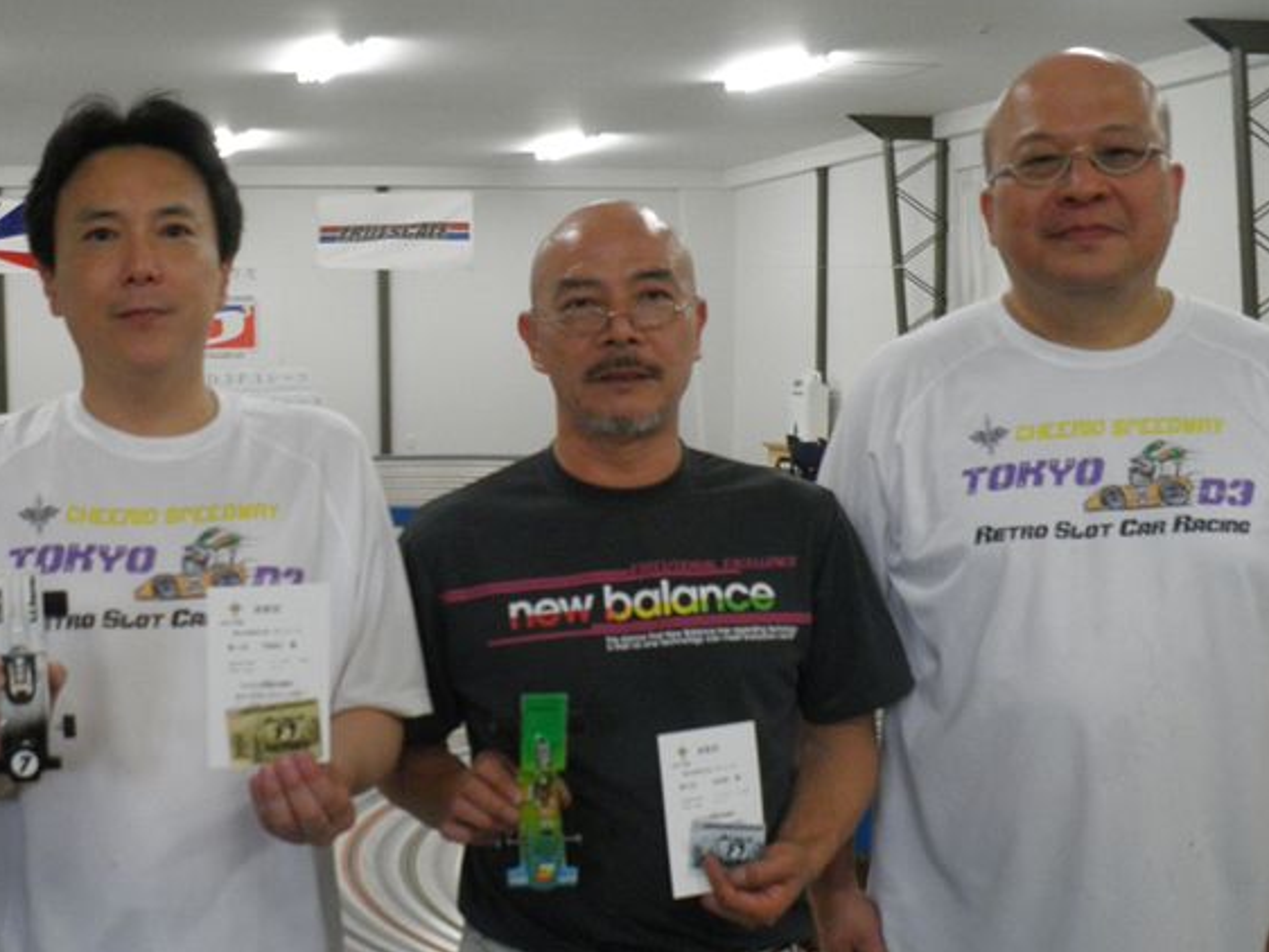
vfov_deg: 28.4
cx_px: 312
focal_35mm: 51
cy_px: 629
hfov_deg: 36.6
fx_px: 1870
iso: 200
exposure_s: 1/30
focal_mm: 5
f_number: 3.2
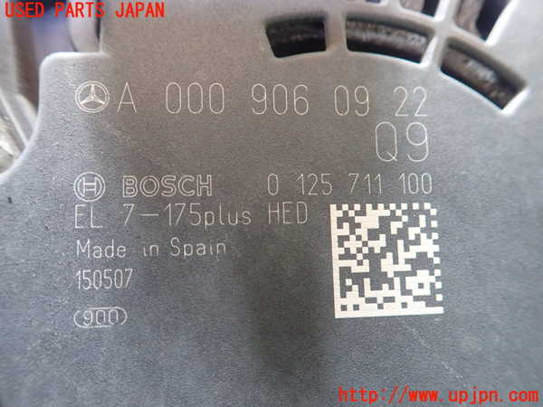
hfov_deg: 60.0
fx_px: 471
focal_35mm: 30
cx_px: 272
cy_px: 204
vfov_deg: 46.8
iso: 1000
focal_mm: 5.5
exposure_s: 1/30
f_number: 2.3
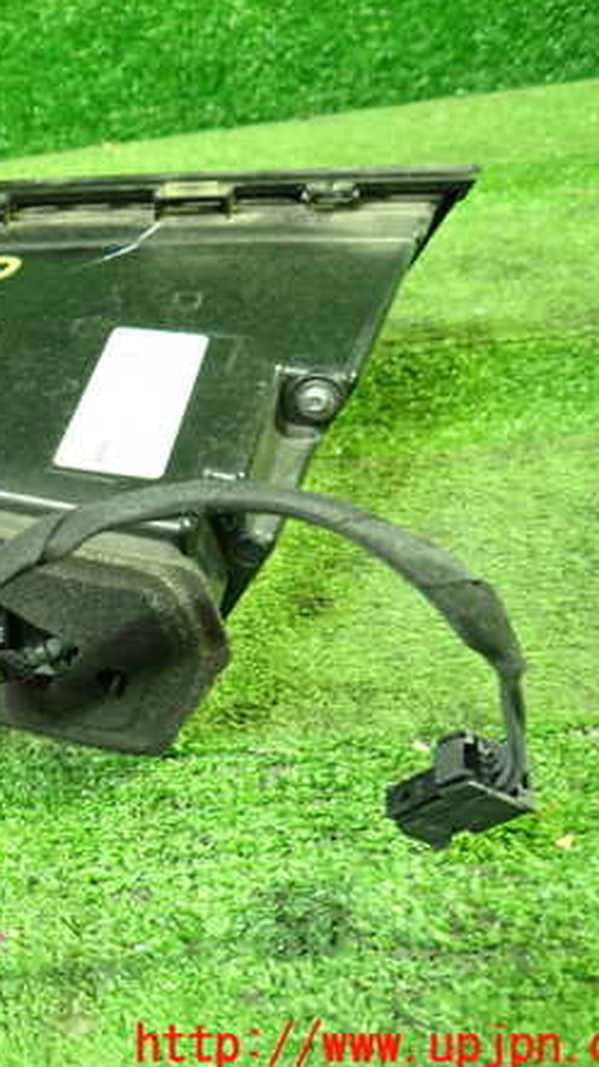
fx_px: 1047
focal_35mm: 37
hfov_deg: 29.2
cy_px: 534
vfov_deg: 54.0
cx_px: -43
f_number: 2
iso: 800
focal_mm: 4.5
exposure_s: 1/20
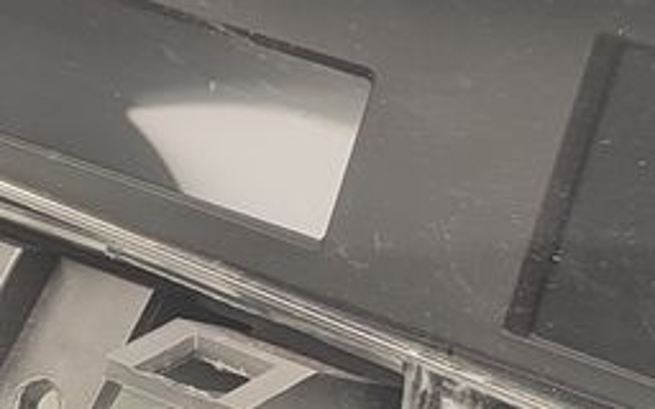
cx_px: 409
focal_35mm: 127
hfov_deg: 16.4
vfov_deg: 10.3
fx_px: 2267
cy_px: 220
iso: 250
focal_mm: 5.89
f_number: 1.89
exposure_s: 1/80
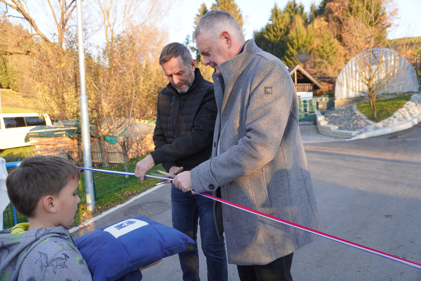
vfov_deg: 53.1
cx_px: 210
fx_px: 281
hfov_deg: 73.7
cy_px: 140
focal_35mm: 24
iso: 250
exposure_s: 1/160
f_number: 4
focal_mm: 16
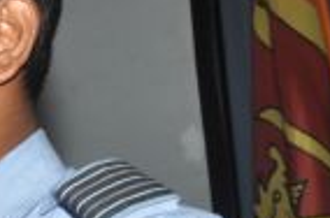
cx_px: -251
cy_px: 195
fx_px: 2323
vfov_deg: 5.4
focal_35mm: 254
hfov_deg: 7.9
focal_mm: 40
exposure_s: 1/125
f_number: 9
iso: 200
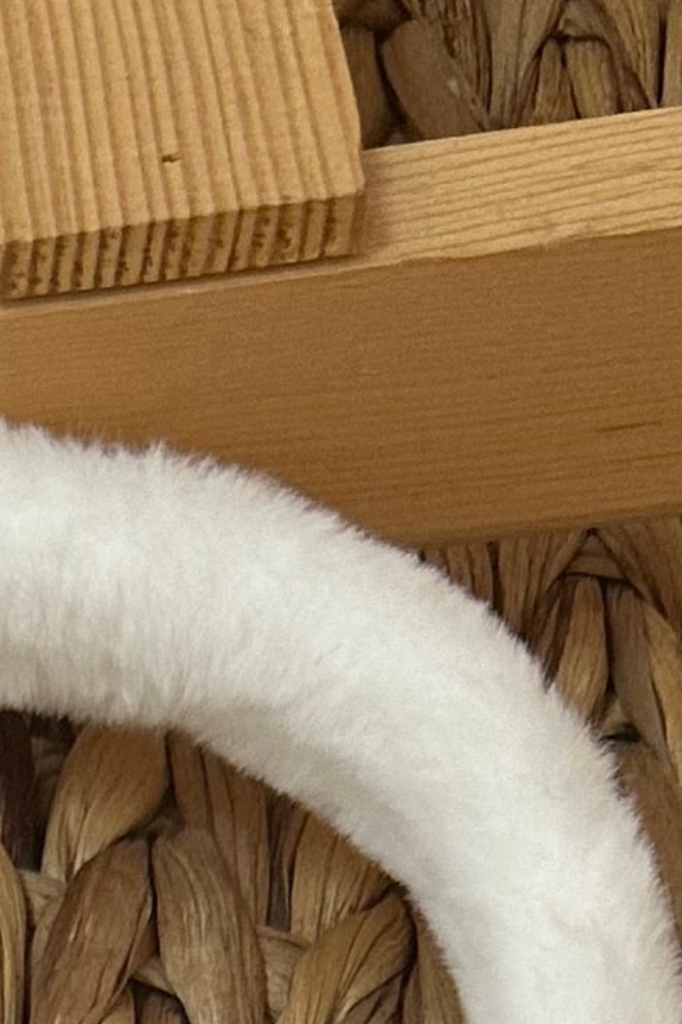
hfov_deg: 9.6
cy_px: 2413
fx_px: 3893
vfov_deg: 12.1
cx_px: -445
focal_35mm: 137
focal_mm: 6.86
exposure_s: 1/121
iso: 125
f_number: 1.78
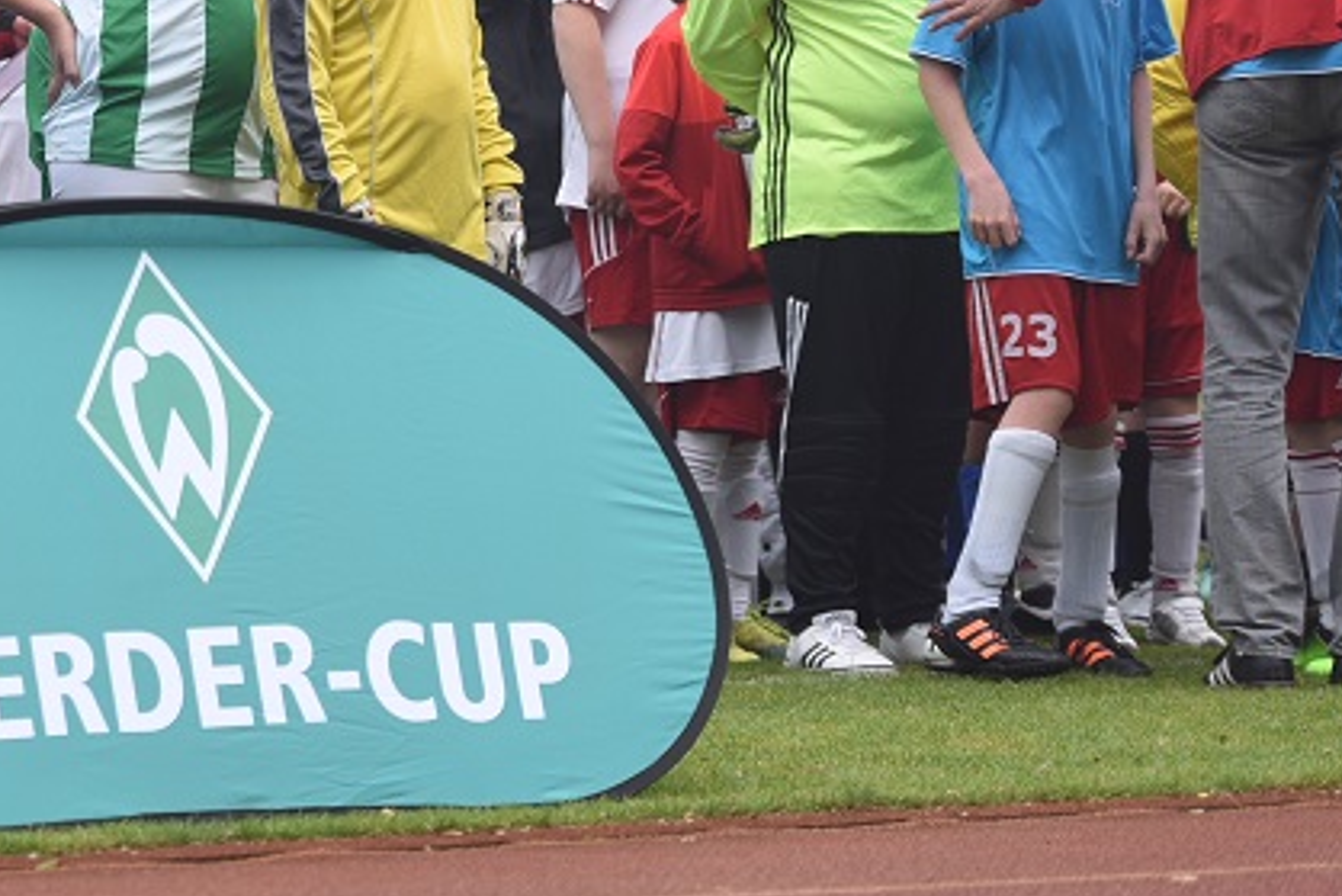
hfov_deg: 8.4
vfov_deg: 5.6
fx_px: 9098
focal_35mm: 244
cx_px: -228
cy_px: 246
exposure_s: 1/800
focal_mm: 102
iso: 100
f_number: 2.8
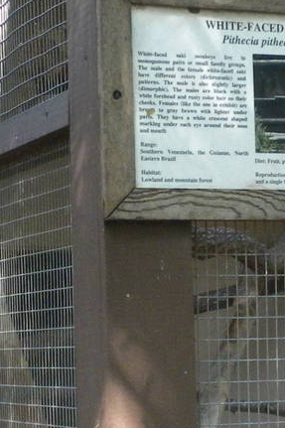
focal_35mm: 143
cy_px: 345
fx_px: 1699
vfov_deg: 14.3
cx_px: 168
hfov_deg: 9.6
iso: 284
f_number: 3.5
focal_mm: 6.6
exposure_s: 1/67.5
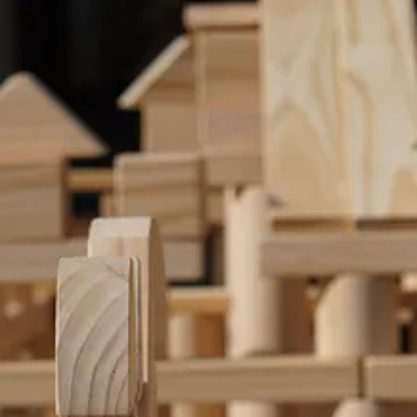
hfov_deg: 5.4
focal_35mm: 327
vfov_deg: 5.3
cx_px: 340
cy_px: 473
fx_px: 4457
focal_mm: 105
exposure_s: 1/800
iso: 100
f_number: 5.6
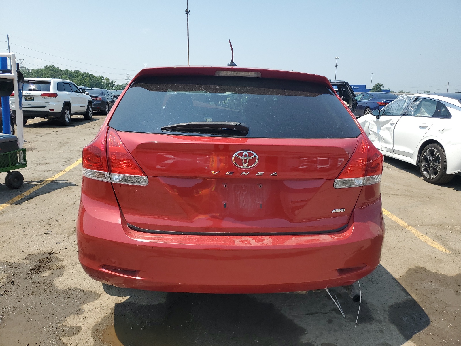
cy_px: 173
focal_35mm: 26
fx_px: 346
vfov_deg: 53.1
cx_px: 230
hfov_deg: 67.3
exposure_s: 1/2500
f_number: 1.5
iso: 50
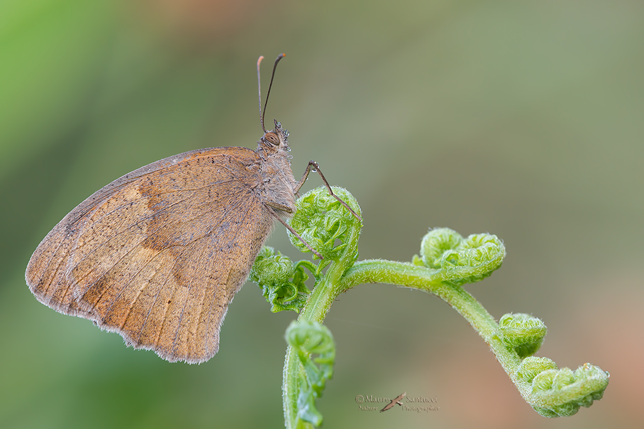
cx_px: 322
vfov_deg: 7.6
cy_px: 214
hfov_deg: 11.4
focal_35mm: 180
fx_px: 3220
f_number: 16
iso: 400
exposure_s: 1/15
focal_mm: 180
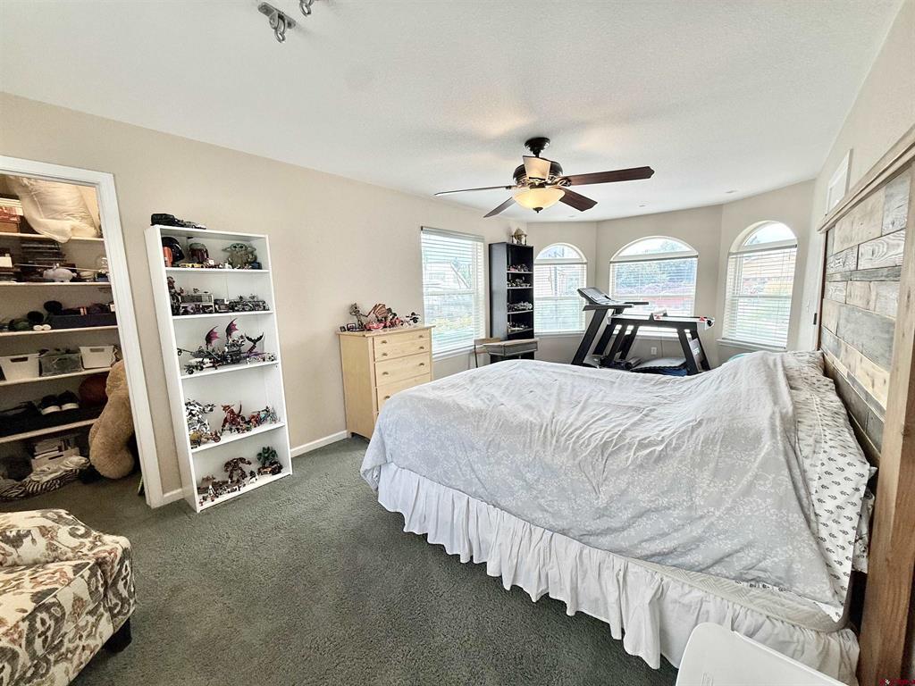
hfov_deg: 102.1
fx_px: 370
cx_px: 458
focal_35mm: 14
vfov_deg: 85.7
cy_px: 343
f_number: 2.2
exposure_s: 1/120
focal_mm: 2.22
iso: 64
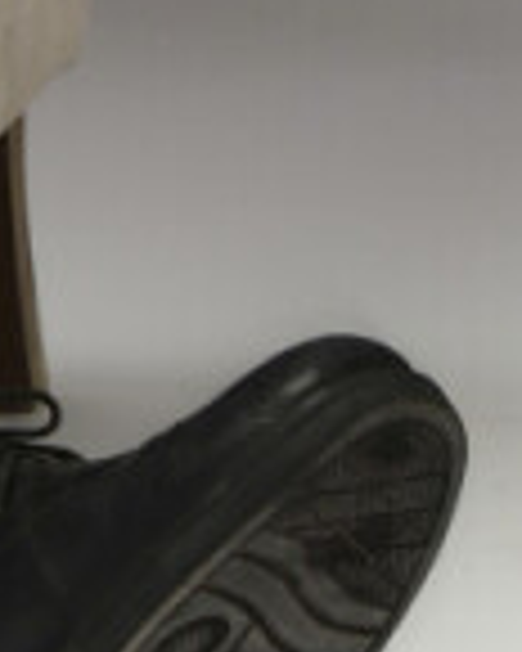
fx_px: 5098
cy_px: -962
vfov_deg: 6.9
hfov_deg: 5.6
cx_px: -904
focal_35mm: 264
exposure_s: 1/125
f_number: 5.6
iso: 400
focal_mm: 34
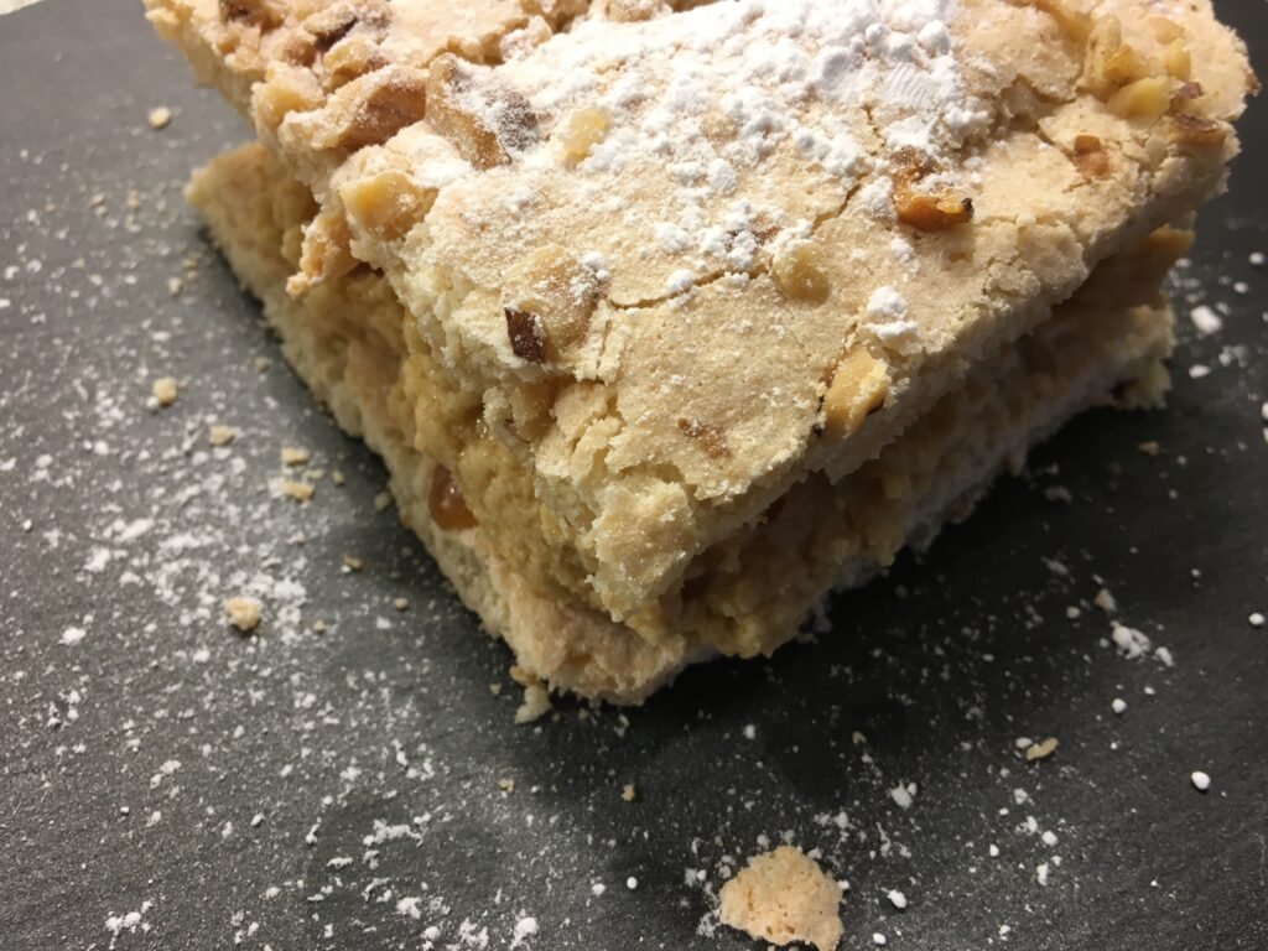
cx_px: 634
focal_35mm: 29
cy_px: 476
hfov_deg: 61.7
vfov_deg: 48.2
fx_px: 1062
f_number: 2.2
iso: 80
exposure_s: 1/33
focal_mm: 4.15
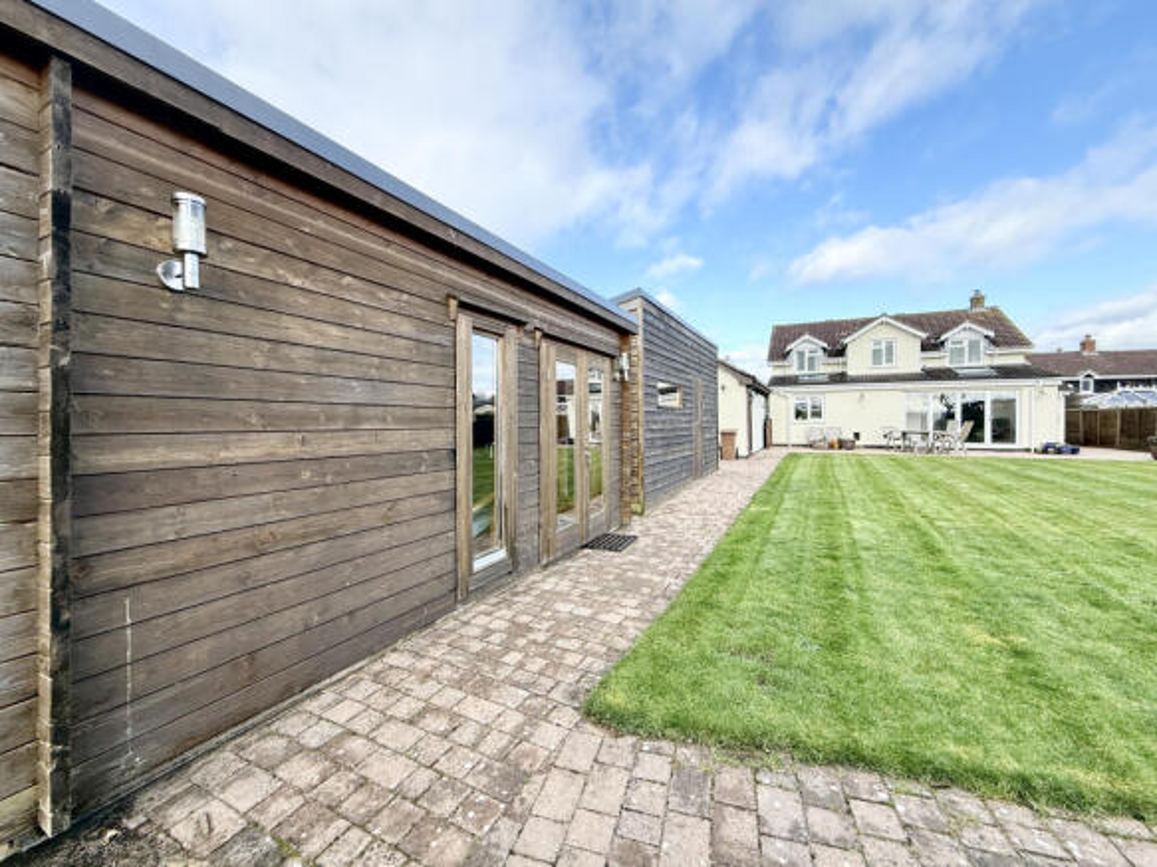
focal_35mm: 14
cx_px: 578
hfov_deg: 102.1
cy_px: 434
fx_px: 468
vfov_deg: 85.7
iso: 64
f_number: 2.2
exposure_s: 1/569
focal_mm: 2.22
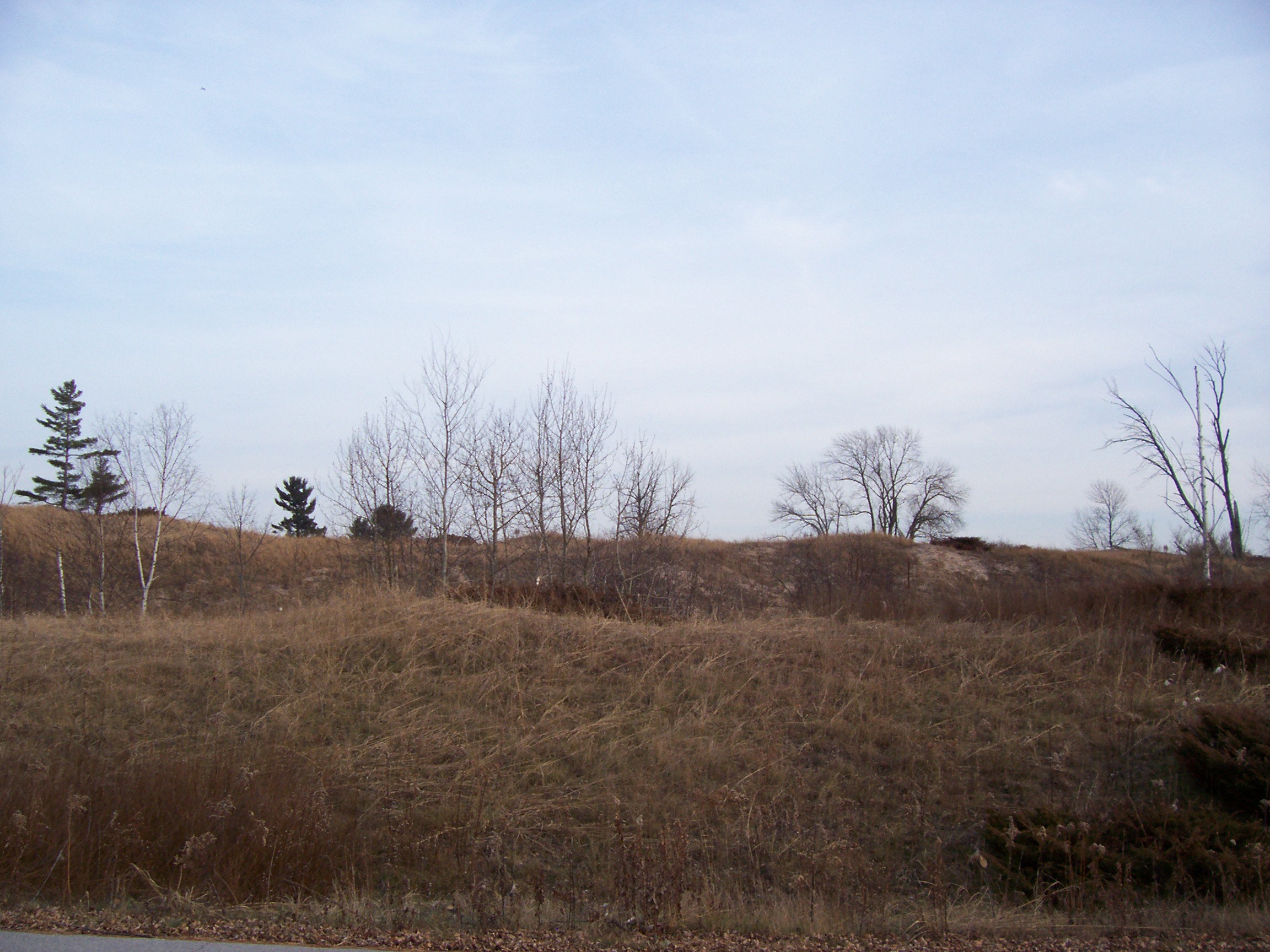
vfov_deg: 41.8
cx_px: 635
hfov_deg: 54.0
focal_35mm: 34
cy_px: 476
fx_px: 1247
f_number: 2.7
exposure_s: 1/613
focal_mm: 5.6
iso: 80
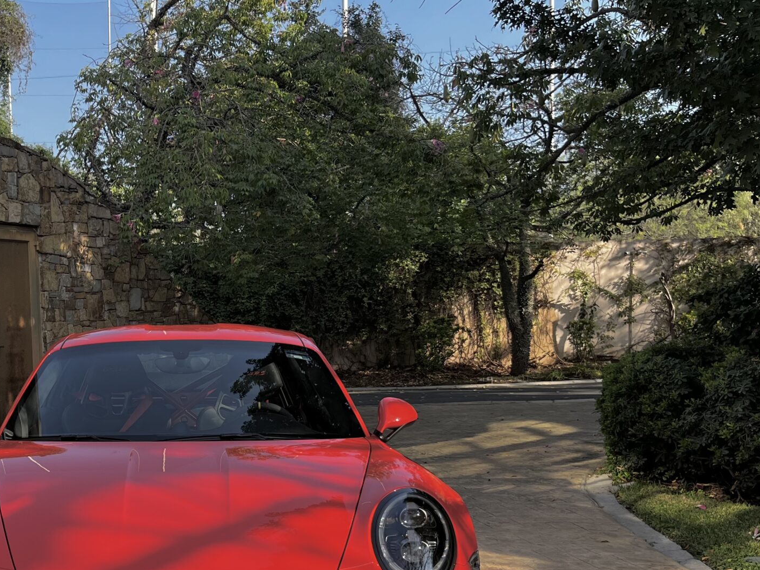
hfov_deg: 38.9
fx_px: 1032
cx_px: 157
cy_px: 429
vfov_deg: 30.4
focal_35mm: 47
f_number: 1.6
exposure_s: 1/810
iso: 50
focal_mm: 5.1
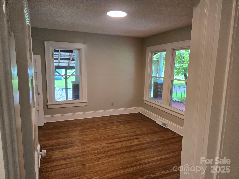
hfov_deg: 73.9
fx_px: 159
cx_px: 120
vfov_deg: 58.9
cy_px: 90
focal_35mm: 23
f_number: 1.8
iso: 250
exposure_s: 1/120
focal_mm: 5.4
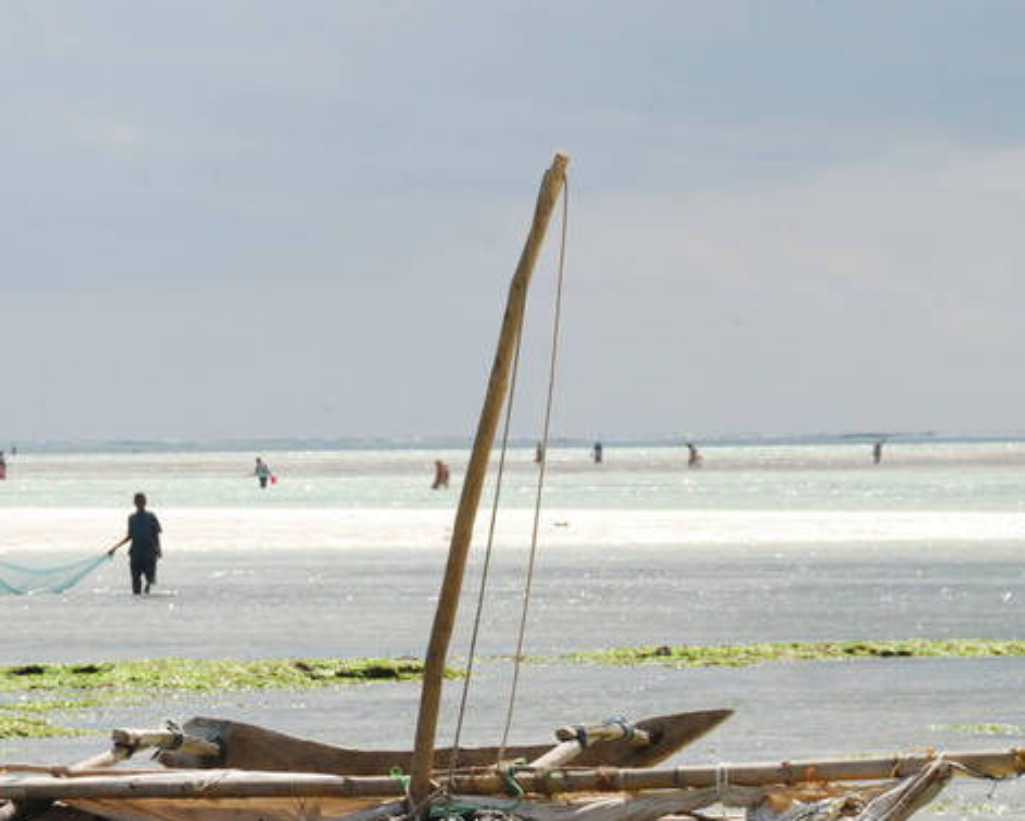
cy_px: 469
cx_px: 354
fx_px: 10774
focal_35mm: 355
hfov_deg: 5.4
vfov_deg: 4.4
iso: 800
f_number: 20
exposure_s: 1/400
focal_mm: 170
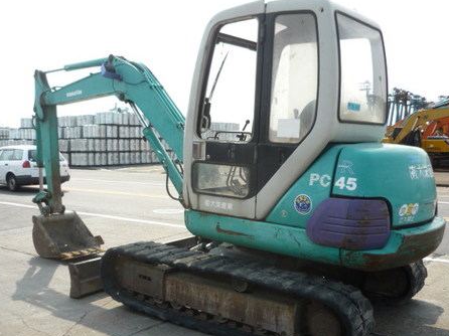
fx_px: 480
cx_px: 228
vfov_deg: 38.6
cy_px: 183
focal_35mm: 37
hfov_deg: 50.2
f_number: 2.8
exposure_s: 1/800
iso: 100
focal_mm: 5.5
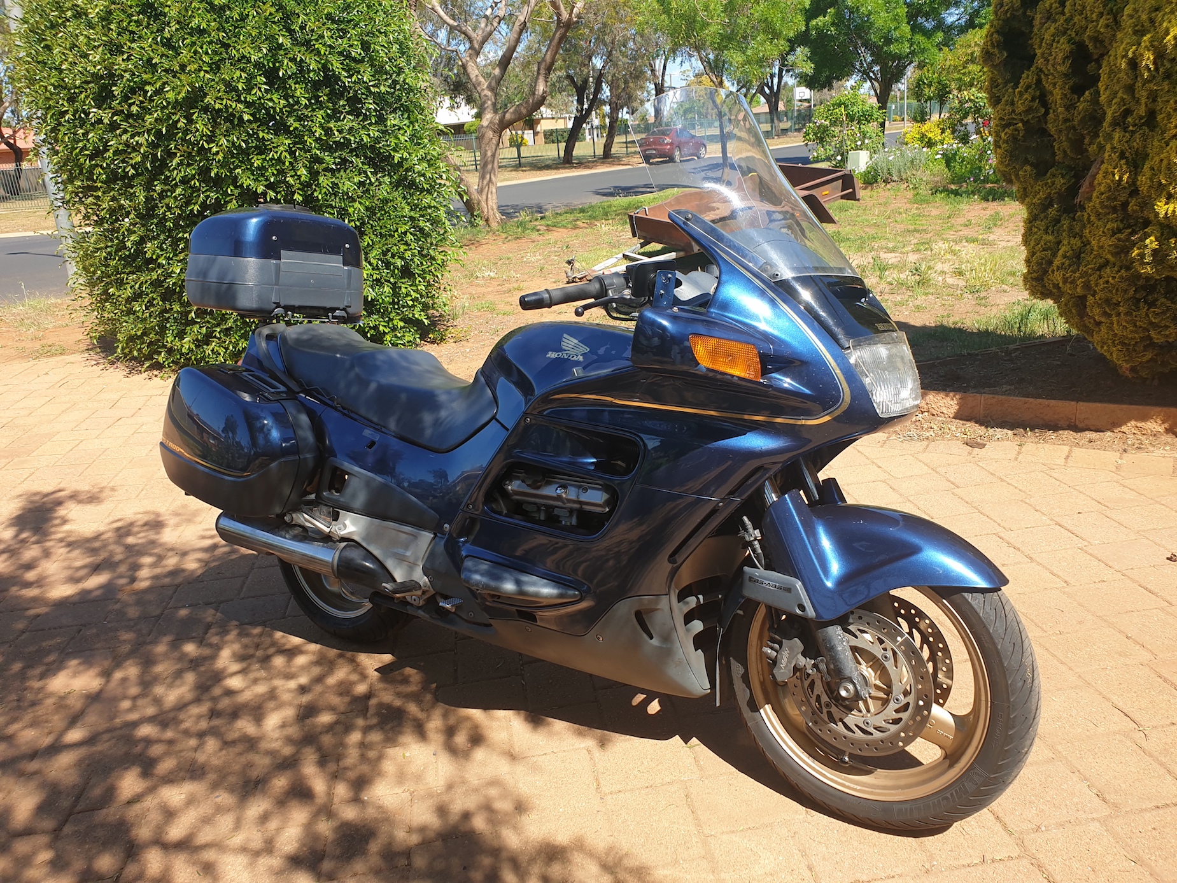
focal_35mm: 26
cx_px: 588
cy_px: 442
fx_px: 884
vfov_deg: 53.1
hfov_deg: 67.3
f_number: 2.4
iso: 50
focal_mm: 4.3
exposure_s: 1/736
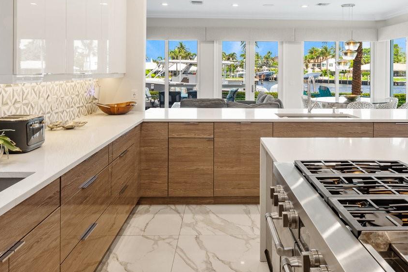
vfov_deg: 39.9
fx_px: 363
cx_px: 228
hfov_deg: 58.6
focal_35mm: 32
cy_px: 65
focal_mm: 14
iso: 160
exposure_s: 1/10
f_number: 8
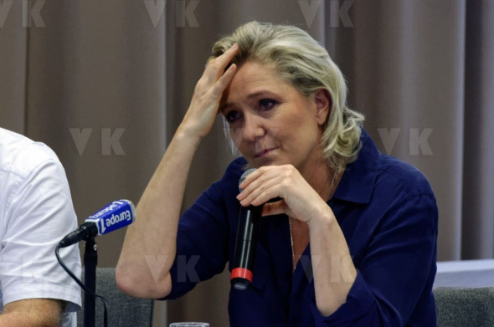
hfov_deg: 5.1
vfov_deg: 3.4
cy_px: 167
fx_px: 5574
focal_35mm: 407
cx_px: 172
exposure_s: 1/100
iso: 2500
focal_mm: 200
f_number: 5.6
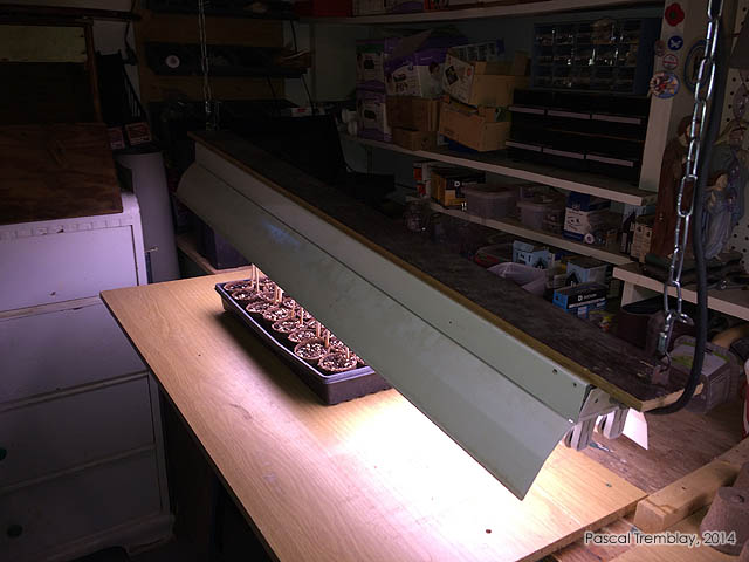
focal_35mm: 29
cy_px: 281
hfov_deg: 61.7
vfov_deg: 48.2
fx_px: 627
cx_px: 374
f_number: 2.2
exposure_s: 1/35
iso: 32
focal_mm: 4.15
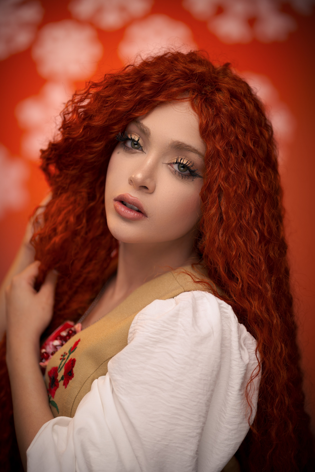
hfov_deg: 16.1
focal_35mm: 85
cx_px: 158
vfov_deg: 23.9
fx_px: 1116
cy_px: 236
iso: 125
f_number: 2.2
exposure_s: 1/250
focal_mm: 85
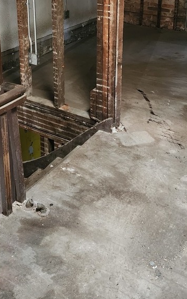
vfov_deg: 41.5
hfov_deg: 28.0
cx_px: 87
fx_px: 375
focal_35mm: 46
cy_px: 56
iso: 1000
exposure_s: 1/24
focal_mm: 6.4
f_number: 1.8
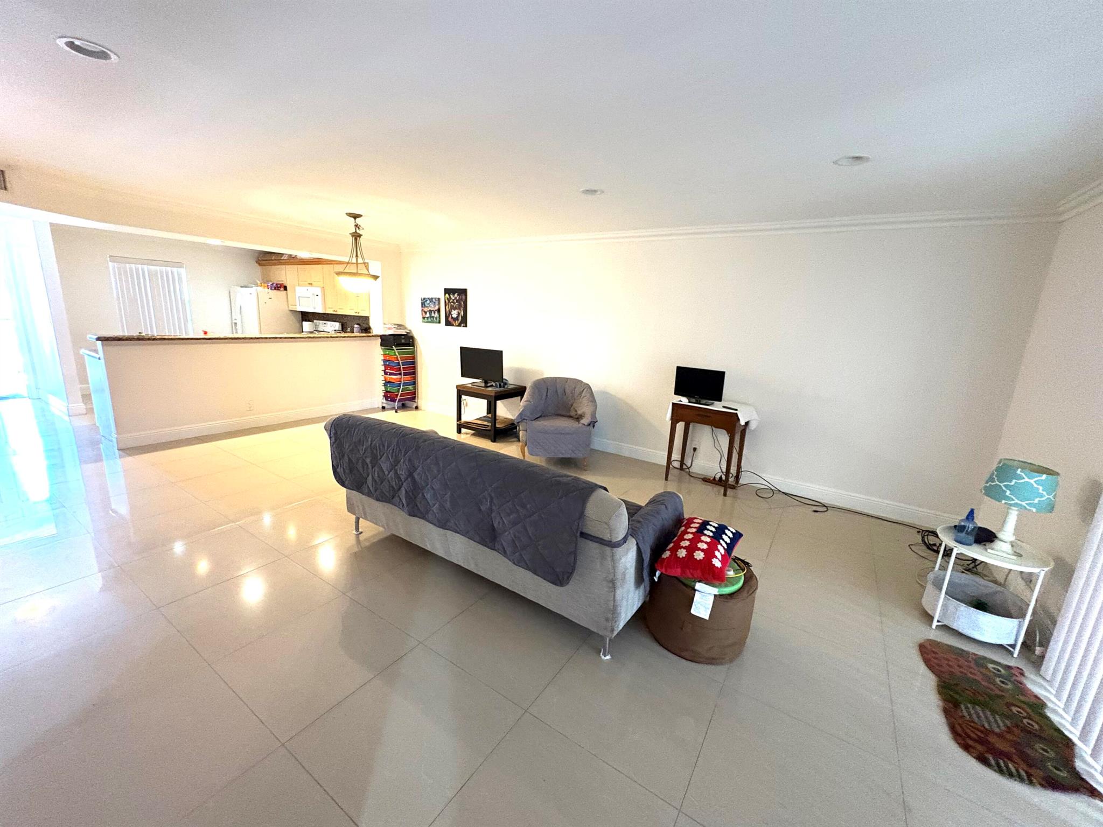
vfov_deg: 85.7
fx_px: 446
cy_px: 414
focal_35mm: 14
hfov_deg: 102.1
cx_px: 552
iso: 640
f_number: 2.2
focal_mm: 2.22
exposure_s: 1/60
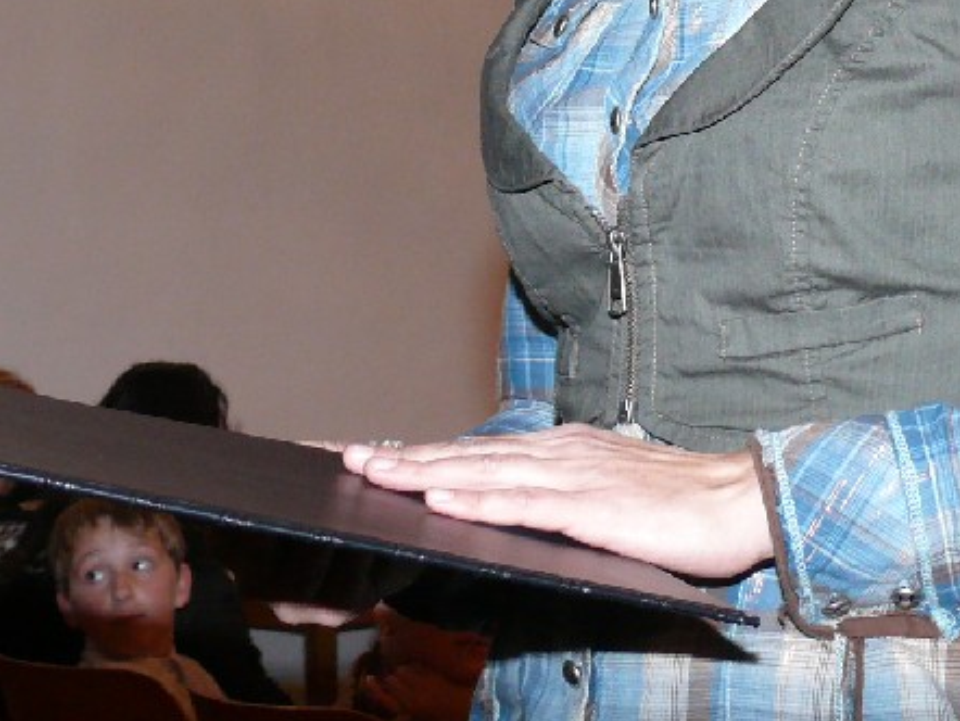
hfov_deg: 20.3
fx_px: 2636
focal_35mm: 95
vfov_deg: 14.8
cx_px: 814
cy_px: -245
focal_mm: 7.4
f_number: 2.8
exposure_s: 1/100
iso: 200
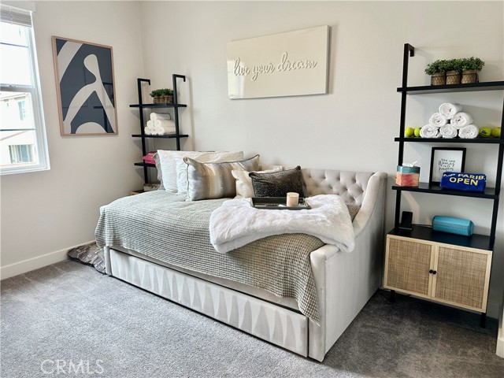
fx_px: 349
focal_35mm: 24
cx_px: 252
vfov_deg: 56.8
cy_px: 189
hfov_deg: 71.6
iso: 160
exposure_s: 1/120
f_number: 1.78
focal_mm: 6.86
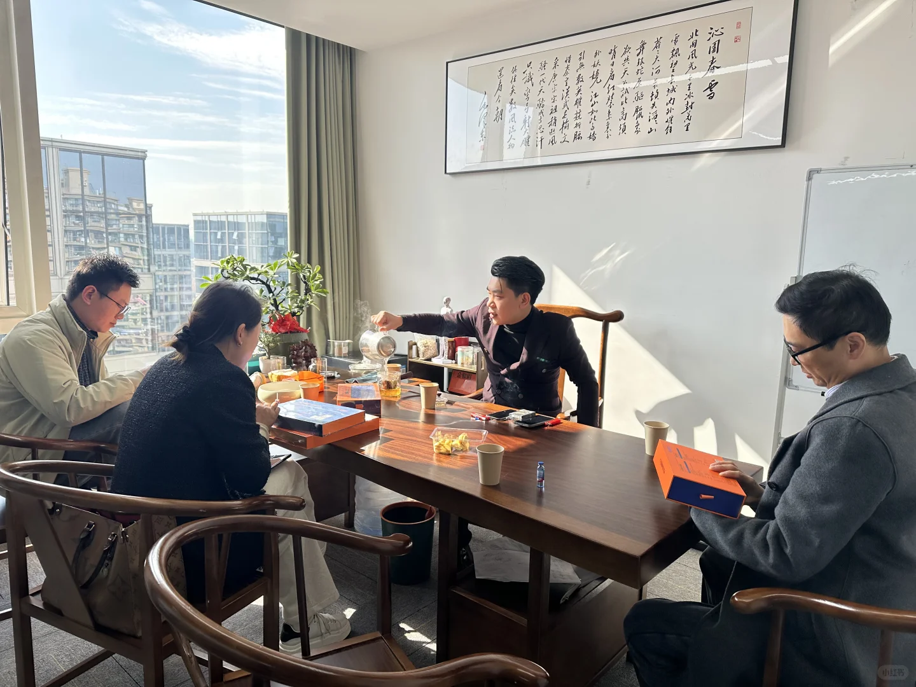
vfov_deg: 56.8
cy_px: 344
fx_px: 635
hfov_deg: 71.6
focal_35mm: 24
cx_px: 458
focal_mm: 6.86
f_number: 1.78
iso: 80
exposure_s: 1/623
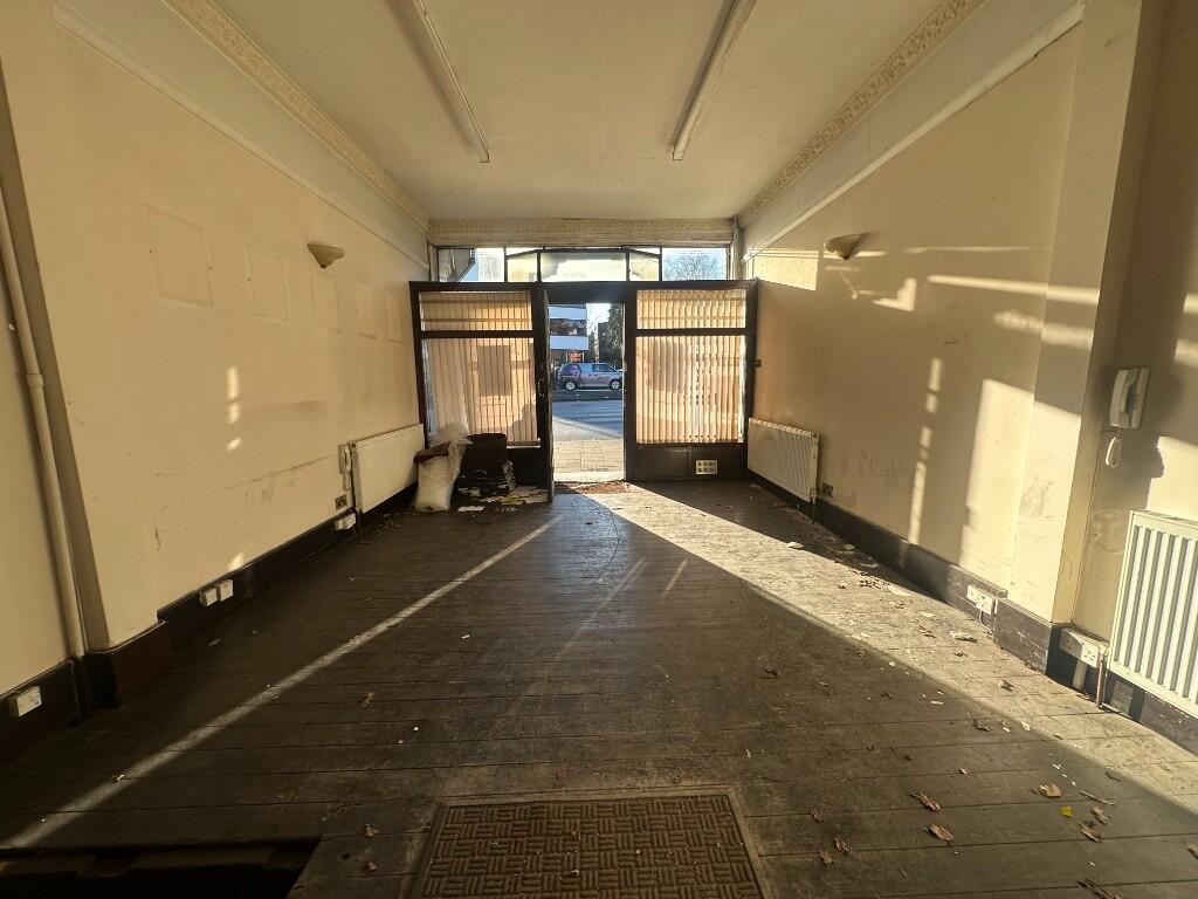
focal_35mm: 14
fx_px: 485
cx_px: 599
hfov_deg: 102.1
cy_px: 450
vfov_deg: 85.7
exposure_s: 1/296
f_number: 2.2
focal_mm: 2.22
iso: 40
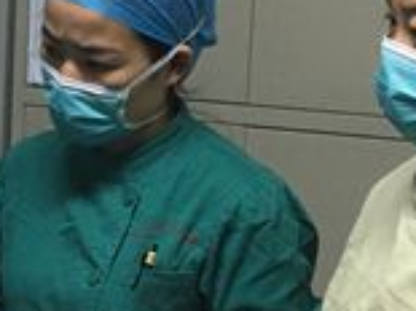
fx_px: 1573
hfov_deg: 14.3
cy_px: 176
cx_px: -150
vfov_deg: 11.3
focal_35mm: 131
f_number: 2.2
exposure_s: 1/33
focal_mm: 4.15
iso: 160
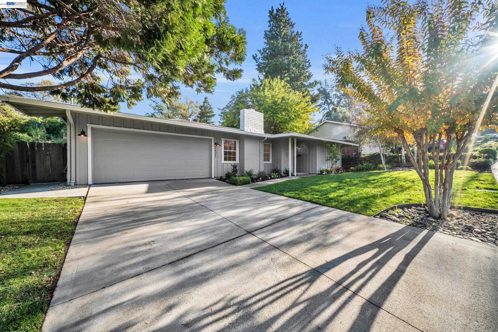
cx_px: 249
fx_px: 166
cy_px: 166
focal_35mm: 12
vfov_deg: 90.0
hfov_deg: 112.6
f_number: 8
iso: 800
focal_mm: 12
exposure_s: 1/500
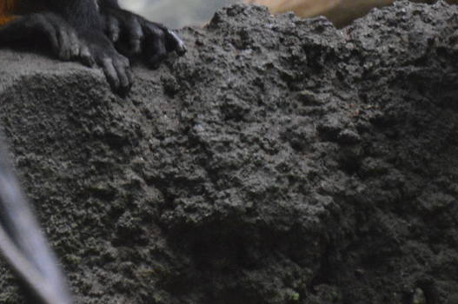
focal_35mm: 501
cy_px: -156
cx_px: 160
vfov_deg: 2.7
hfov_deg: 4.1
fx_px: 6366
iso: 3200
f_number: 5.6
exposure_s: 1/125
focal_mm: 110
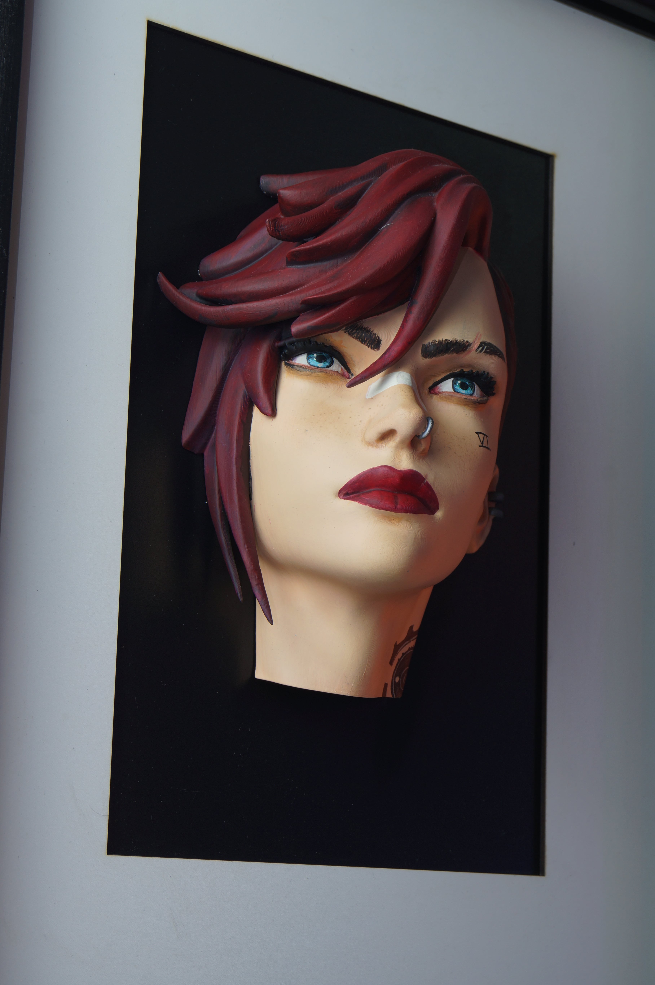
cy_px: 492
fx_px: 2254
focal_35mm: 82
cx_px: 328
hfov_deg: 16.5
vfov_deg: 24.6
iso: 100
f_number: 10
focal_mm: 55
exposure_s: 1/2.5
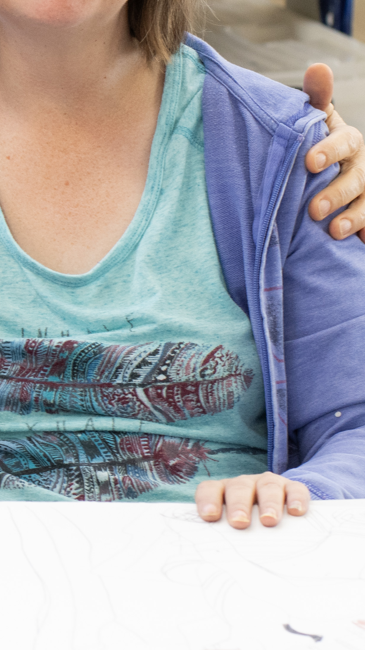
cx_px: -486
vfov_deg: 10.9
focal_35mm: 198
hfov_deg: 5.9
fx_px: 3408
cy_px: 252
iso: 800
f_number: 5.6
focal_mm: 50
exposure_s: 1/40
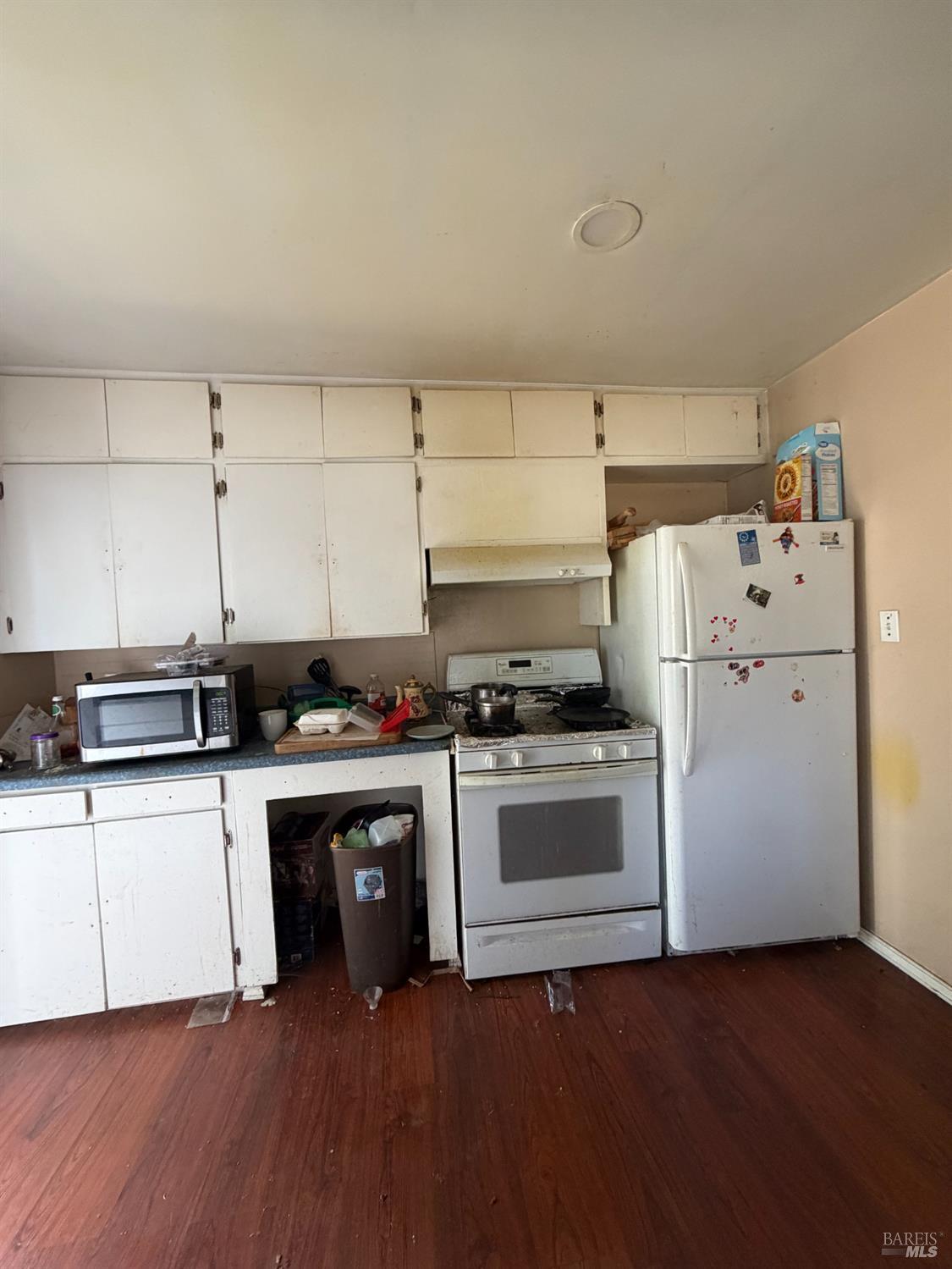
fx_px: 513
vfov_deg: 102.0
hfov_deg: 85.7
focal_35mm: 14
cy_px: 634
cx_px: 476
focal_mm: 2.22
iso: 320
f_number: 2.2
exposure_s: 1/88
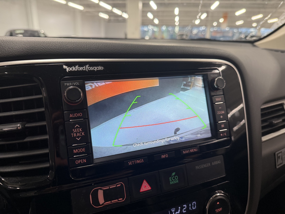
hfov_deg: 71.6
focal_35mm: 24
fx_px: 198
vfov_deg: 56.8
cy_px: 107
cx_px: 142
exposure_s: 1/100
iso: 200
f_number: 1.78
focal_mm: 6.76
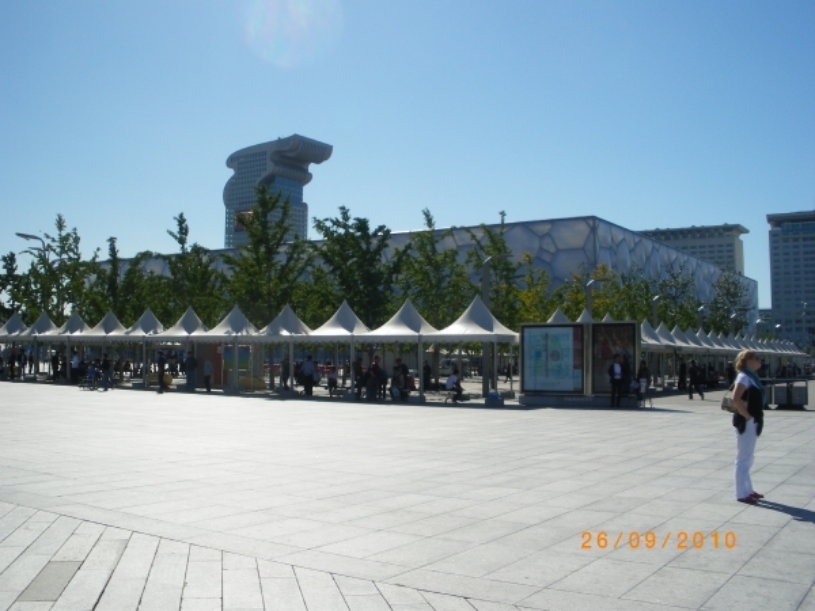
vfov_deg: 39.7
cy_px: 306
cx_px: 408
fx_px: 848
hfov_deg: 51.4
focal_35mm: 36
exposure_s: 1/500
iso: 80
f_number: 5.4
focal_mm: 6.3
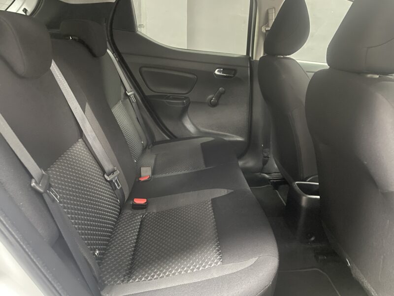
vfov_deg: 53.1
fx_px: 296
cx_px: 197
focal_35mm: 26
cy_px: 148
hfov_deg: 67.3
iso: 500
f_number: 1.6
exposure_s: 1/10
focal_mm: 4.2
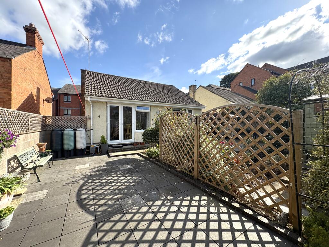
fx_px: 133
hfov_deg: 102.1
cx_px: 164
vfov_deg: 85.7
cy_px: 124
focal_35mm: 14
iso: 64
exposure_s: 1/1370
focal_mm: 2.22
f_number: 2.2
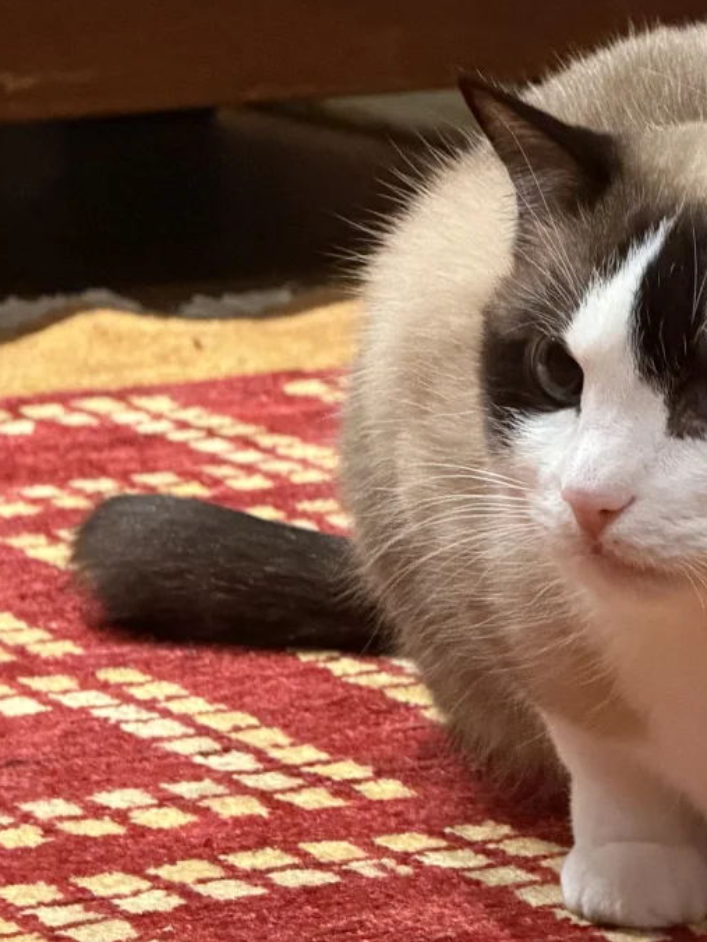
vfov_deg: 9.3
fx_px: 5800
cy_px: 623
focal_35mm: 213
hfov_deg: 7.0
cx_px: 471
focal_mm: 16.89
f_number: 2.8
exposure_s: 1/33
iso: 1250
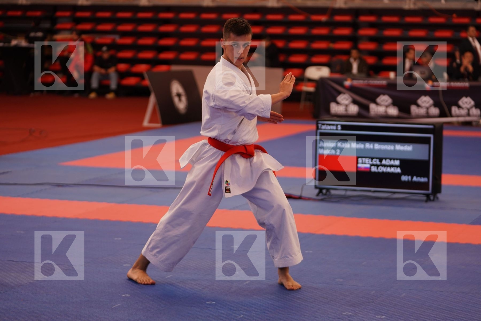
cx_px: 240
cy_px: 160
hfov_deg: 19.8
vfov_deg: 13.3
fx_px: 1376
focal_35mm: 103
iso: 640
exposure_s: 1/500
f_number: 2.8
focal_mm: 103
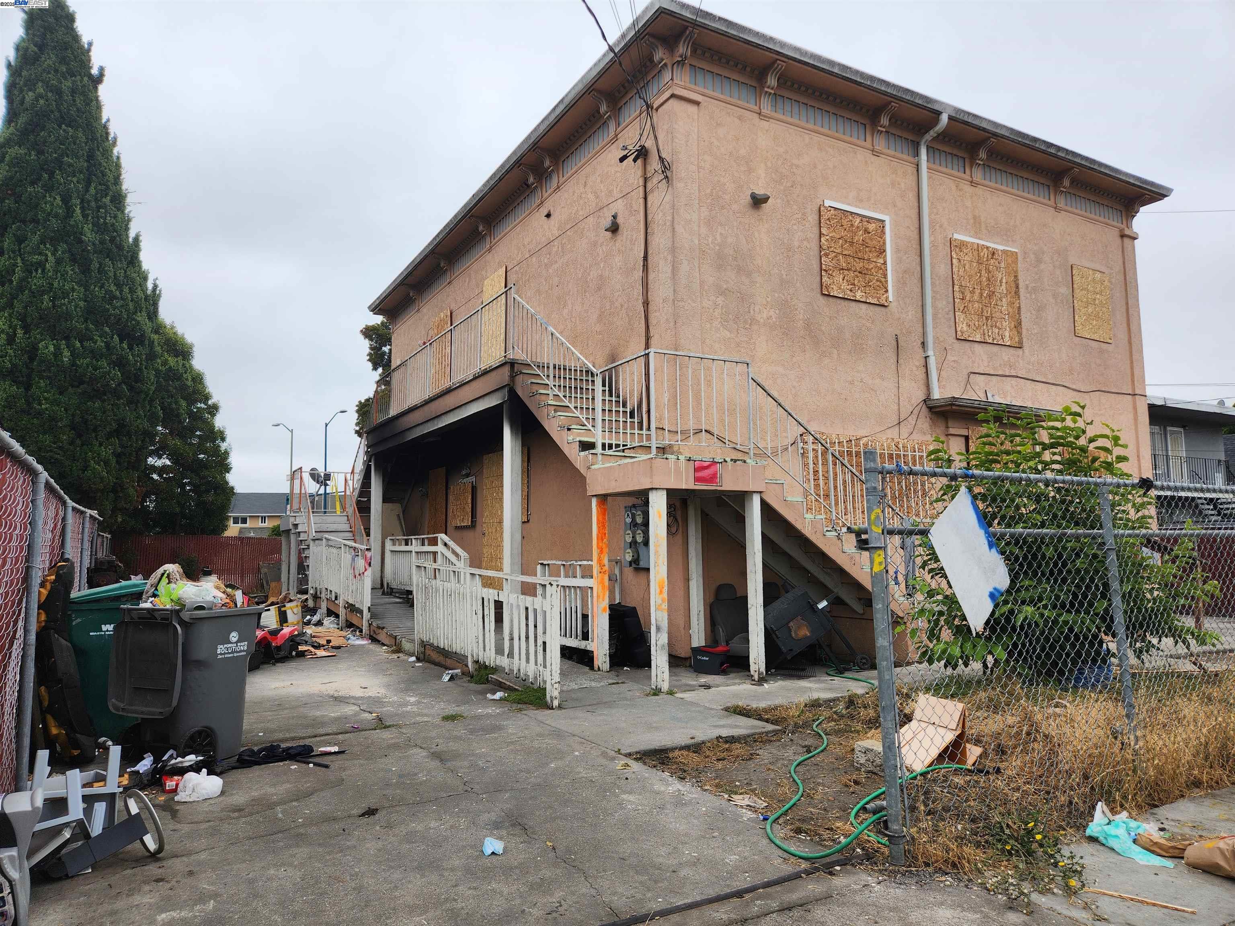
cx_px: 618
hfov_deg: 73.9
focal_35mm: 23
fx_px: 821
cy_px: 463
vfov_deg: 58.9
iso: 20
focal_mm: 5.4
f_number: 1.8
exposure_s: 1/754
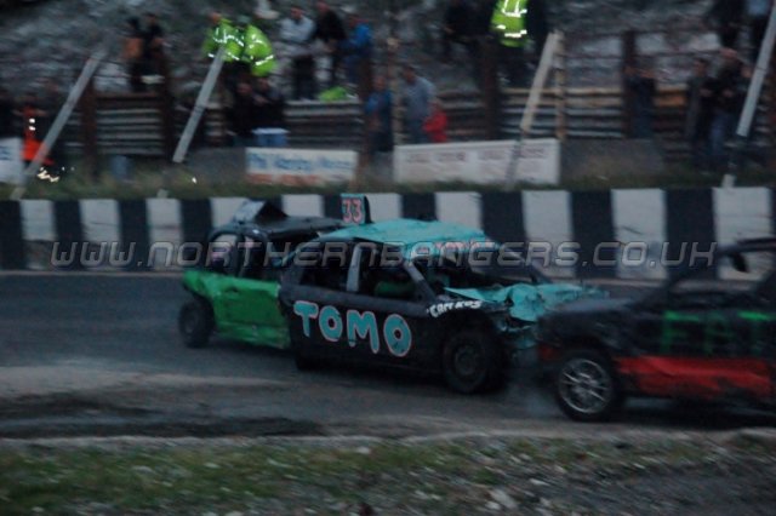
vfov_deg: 14.0
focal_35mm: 98
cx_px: 388
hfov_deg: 20.9
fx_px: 2100
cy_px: 258
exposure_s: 1/60
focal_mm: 65
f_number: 5.3
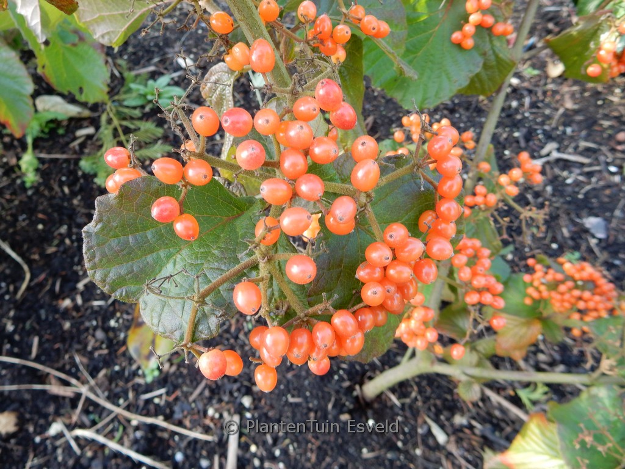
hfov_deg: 69.4
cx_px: 312
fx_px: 451
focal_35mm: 25
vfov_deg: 54.9
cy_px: 234
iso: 125
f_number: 3.7
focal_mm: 4.5
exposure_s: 1/60
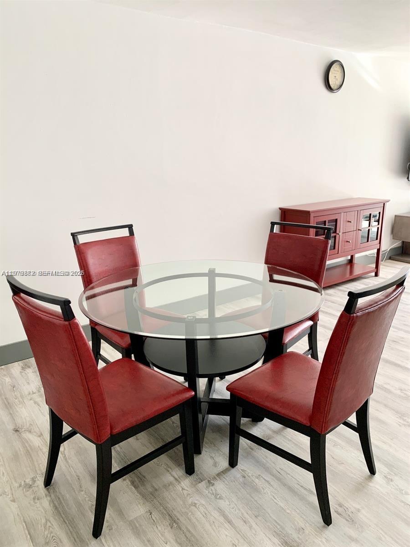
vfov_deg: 67.3
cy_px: 274
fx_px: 411
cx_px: 205
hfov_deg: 53.1
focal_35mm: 26
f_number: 1.8
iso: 80
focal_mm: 4.25
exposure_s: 1/60
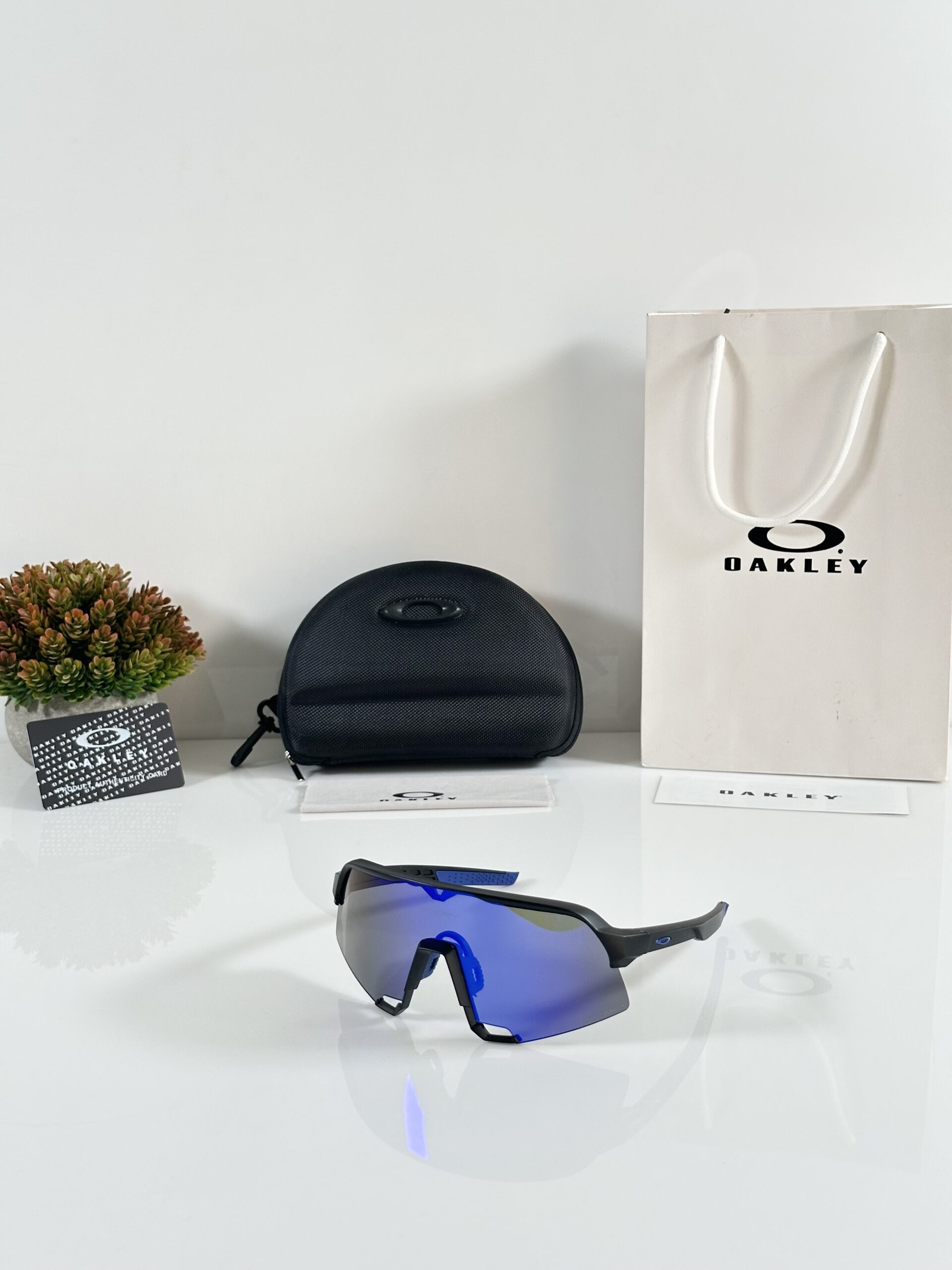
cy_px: 635
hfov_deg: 30.3
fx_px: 1760
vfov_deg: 39.7
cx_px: 476
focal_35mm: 48
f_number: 1.78
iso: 80
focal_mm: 6.86
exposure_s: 1/100
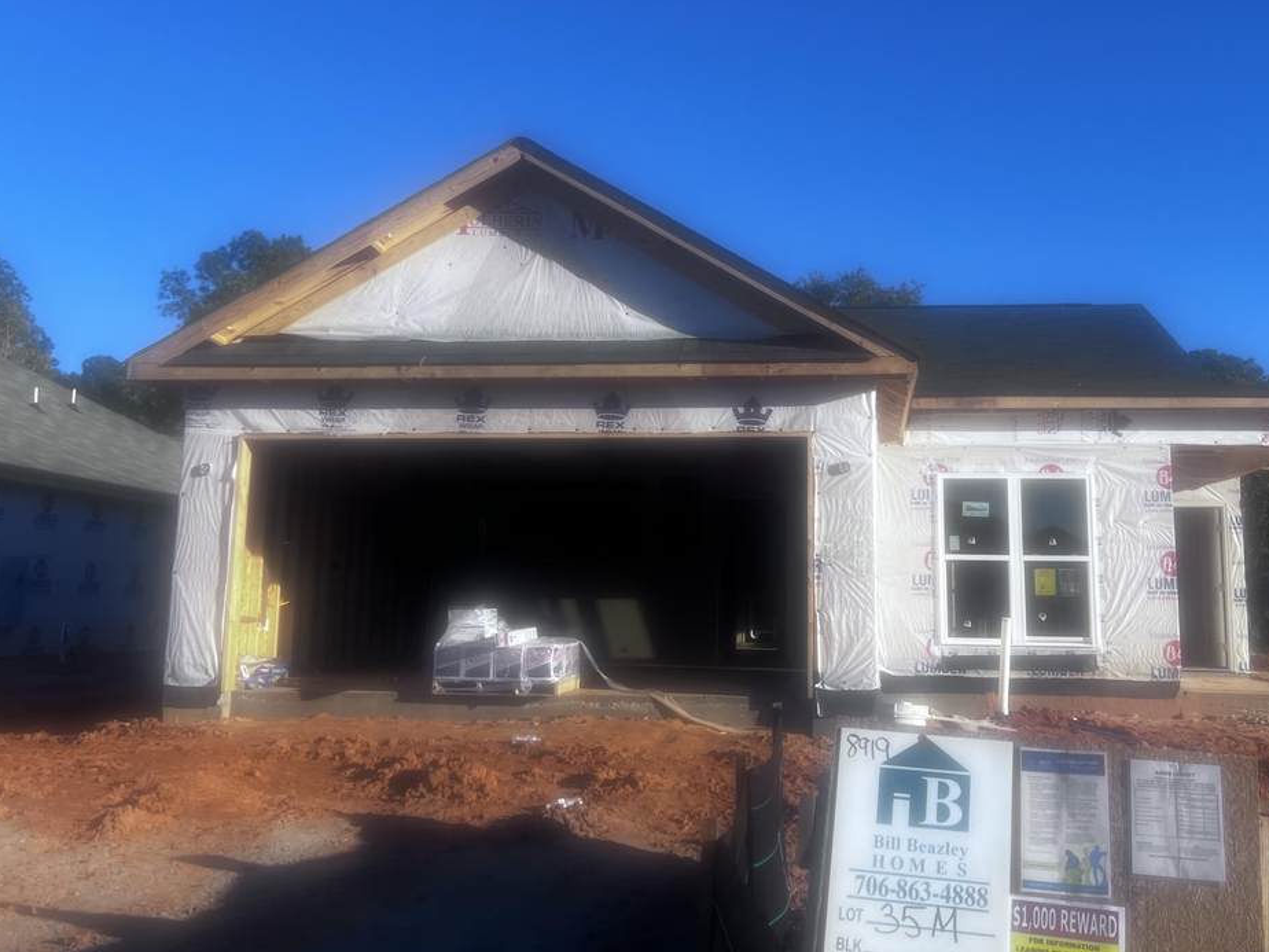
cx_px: 740
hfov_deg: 51.1
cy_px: 392
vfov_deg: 39.5
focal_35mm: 36
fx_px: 1320
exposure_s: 1/2841
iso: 50
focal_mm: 5.7
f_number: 1.5
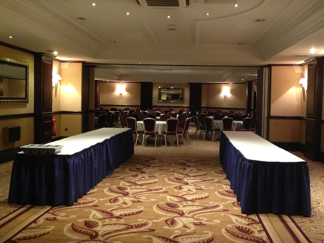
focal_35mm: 42
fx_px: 393
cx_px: 175
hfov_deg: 44.8
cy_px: 108
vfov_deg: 34.3
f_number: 2.4
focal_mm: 4.12
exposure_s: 1/17
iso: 400
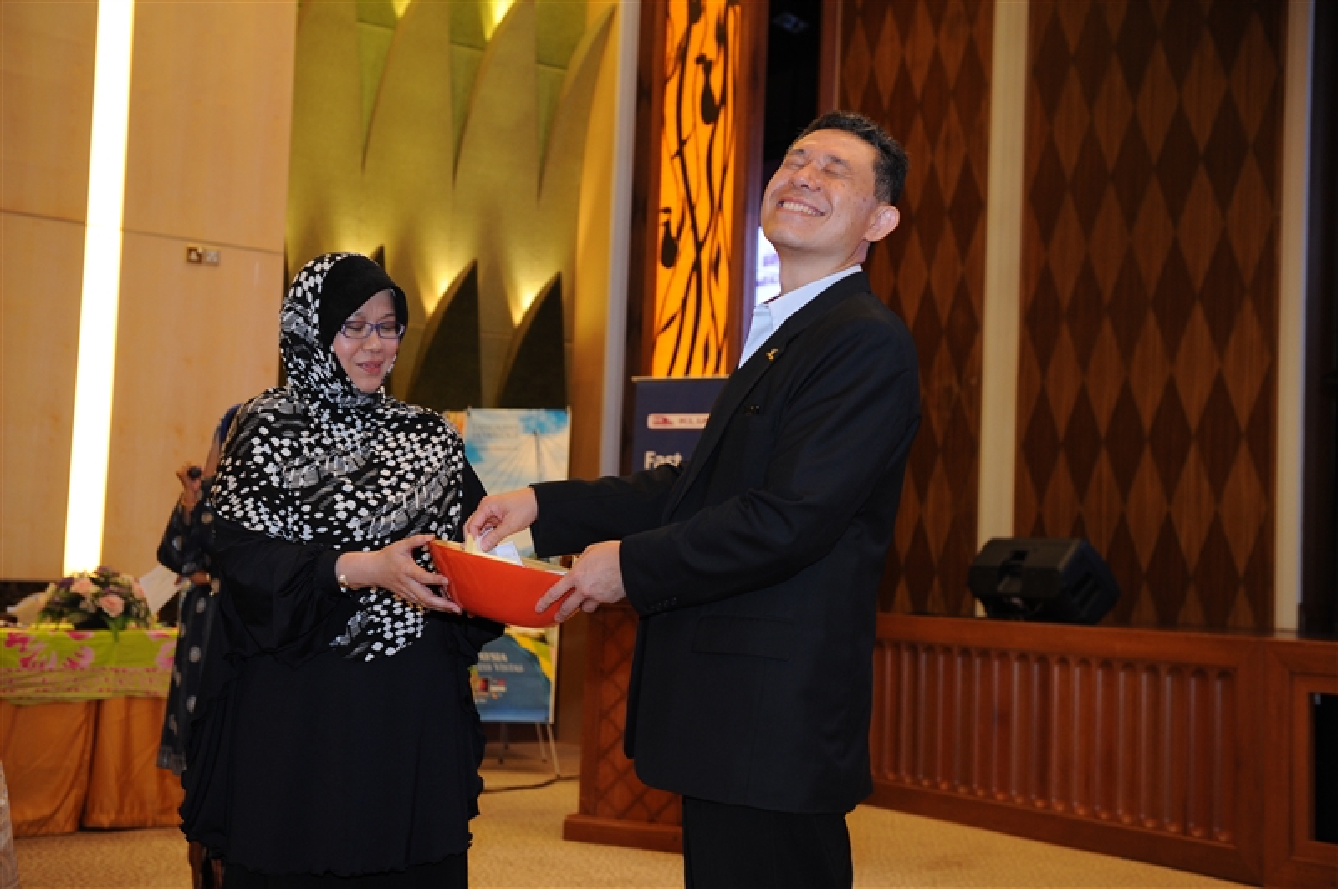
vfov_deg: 28.0
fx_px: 1782
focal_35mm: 48
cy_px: 444
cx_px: 669
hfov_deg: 41.1
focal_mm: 48
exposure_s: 1/60
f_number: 3.5
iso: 1000
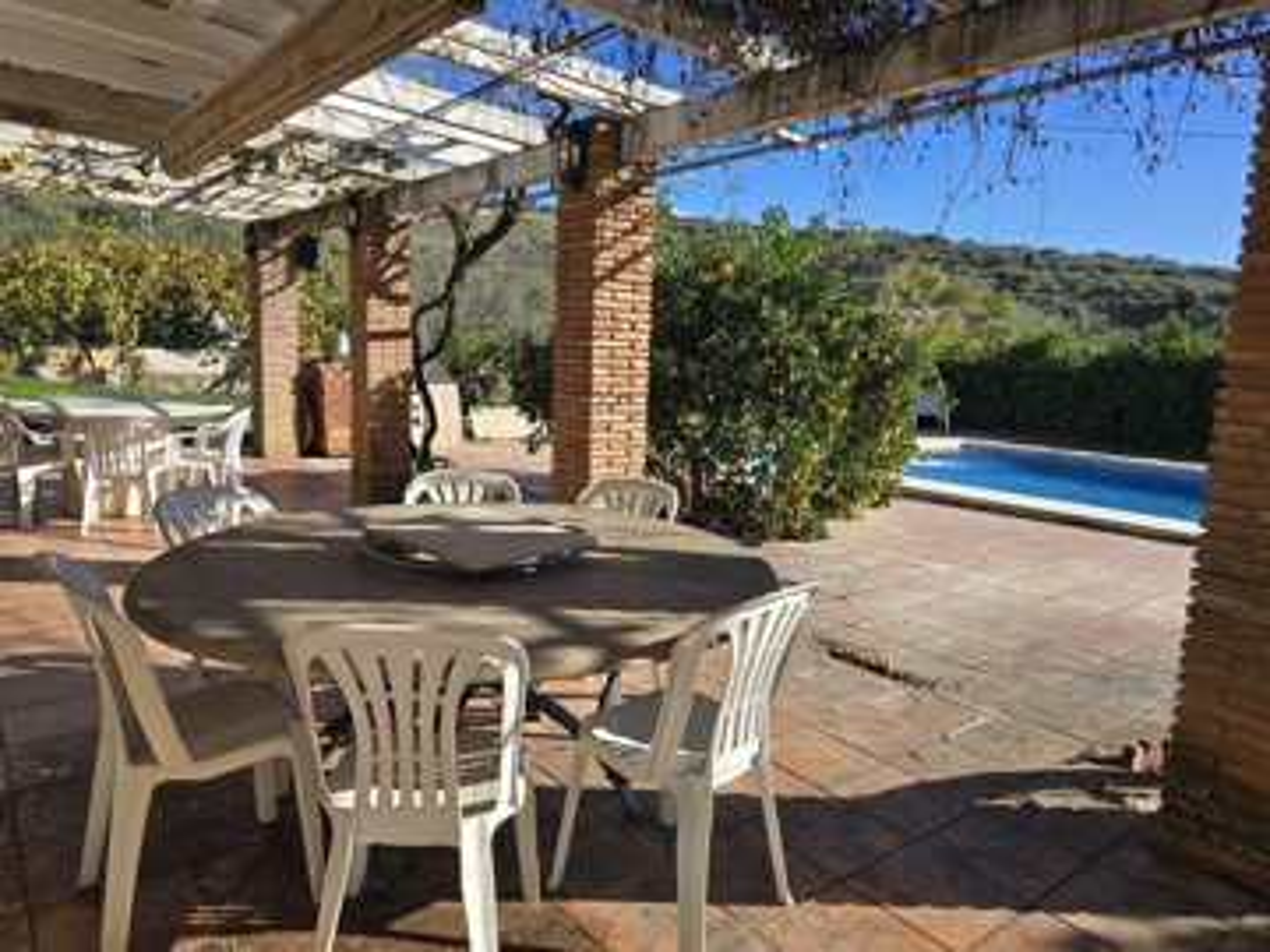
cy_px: 476
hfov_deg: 73.9
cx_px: 635
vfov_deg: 58.9
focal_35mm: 23
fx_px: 844
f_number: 1.7
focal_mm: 6.3
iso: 12
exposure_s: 1/579
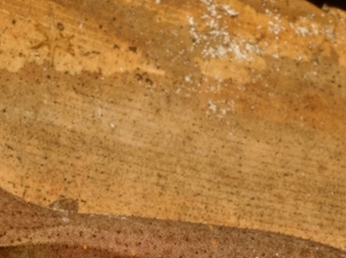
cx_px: 250
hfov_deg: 4.2
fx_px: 4732
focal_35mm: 474
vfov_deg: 3.1
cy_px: 311
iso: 400
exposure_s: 1/60
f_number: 16
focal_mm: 60
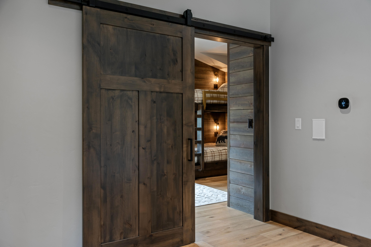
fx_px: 320
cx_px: 186
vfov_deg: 42.4
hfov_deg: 60.3
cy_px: 124
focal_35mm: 31
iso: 200
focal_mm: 31
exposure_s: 1/4
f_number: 8
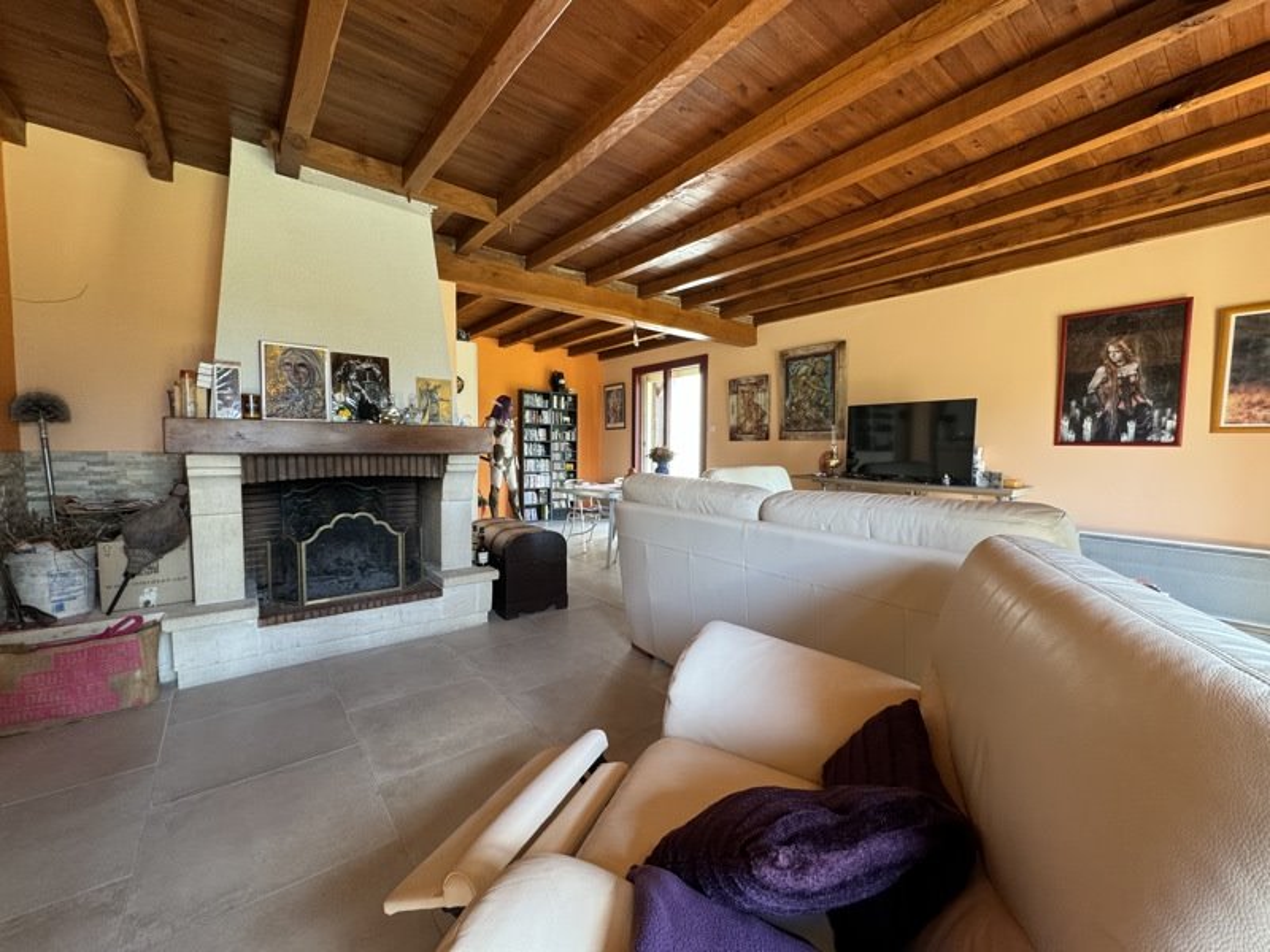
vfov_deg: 85.7
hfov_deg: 102.1
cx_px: 635
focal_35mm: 14
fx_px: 514
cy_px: 476
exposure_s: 1/99
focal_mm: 2.22
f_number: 2.2
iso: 250
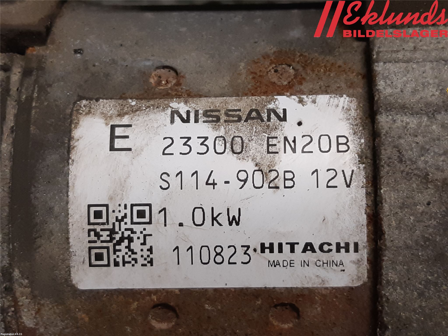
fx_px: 336
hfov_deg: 67.3
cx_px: 224
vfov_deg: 53.1
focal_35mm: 26
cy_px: 168
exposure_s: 1/50
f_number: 1.7
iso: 100
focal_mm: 3.93
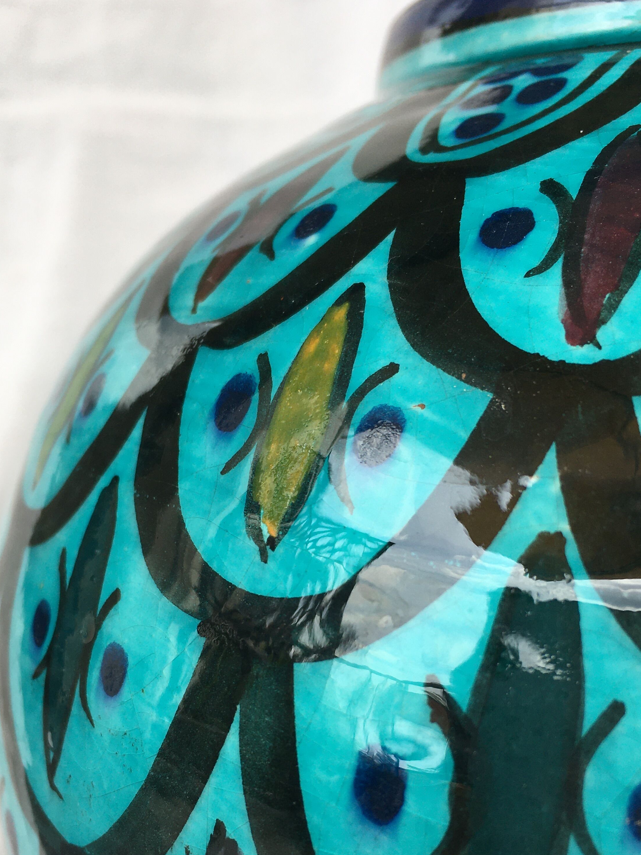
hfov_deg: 36.0
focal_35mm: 40
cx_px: 324
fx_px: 988
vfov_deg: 46.1
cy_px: 568
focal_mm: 4.15
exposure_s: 1/364
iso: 25
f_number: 2.2
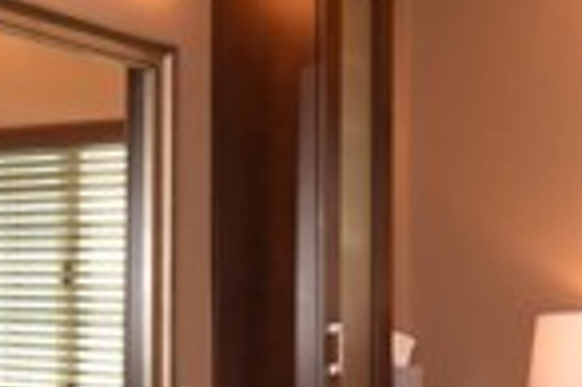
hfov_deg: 25.3
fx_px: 1276
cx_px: 450
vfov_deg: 16.9
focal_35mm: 79
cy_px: 377
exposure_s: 1/13
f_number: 13
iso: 500
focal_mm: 12
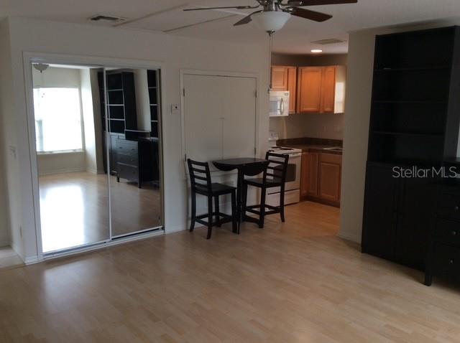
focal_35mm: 32
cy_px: 172
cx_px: 230
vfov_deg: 44.1
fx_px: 425
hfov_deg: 56.9
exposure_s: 1/30
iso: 32
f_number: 2.4
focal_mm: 3.3
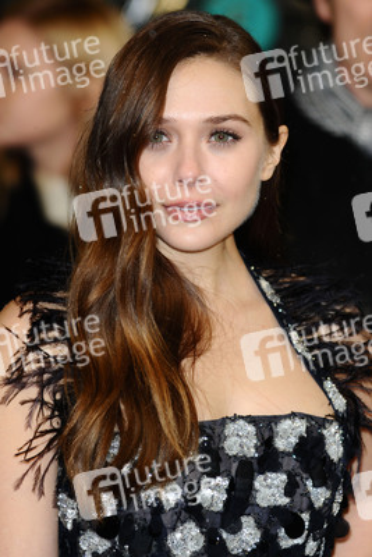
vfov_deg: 6.9
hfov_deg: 4.6
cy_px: 278
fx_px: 4646
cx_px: 186
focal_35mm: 300
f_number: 4
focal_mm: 200
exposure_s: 1/200
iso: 320
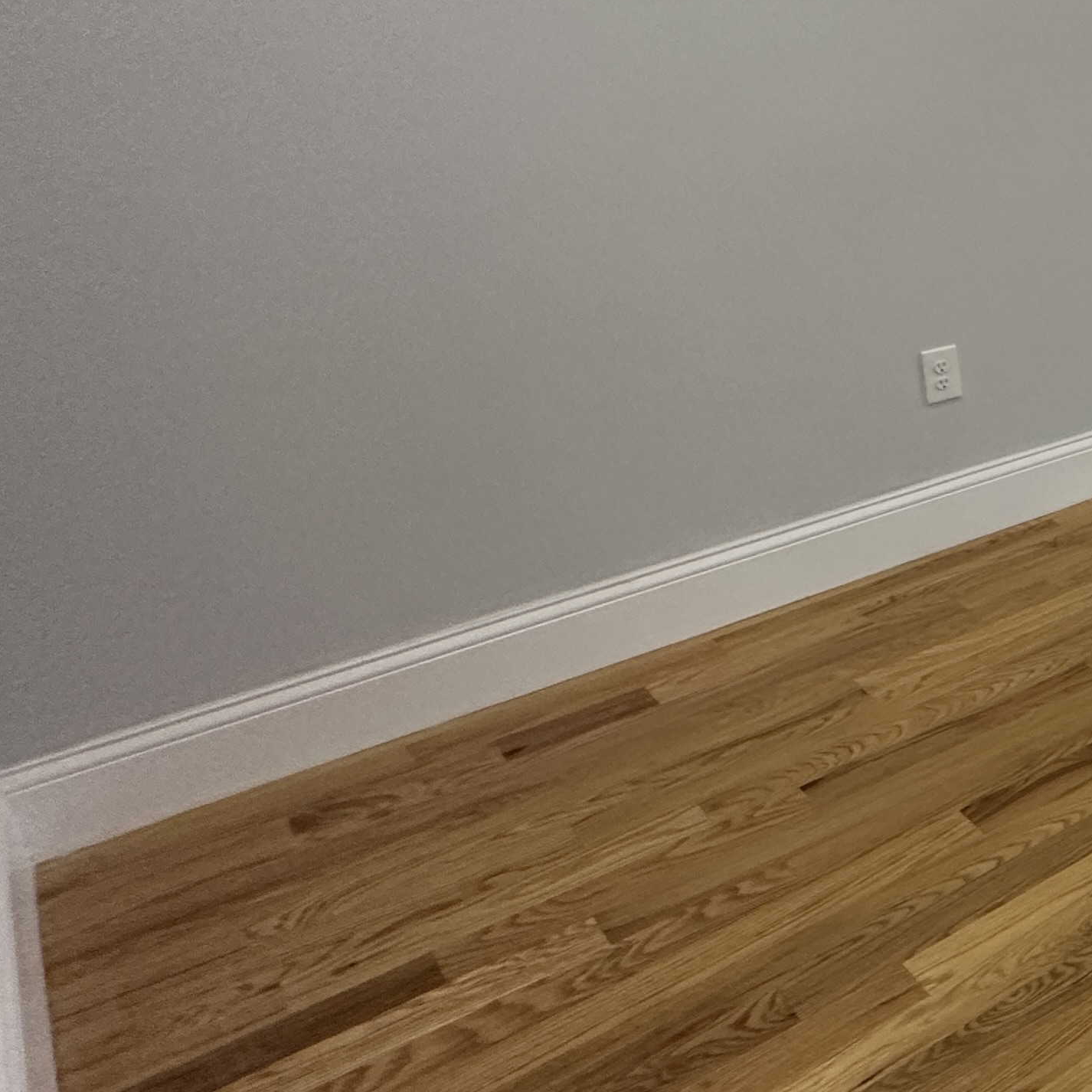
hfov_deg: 32.1
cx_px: 1502
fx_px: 1249
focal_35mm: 35
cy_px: 412
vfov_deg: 46.8
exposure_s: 1/60
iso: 400
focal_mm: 2.22
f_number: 2.2
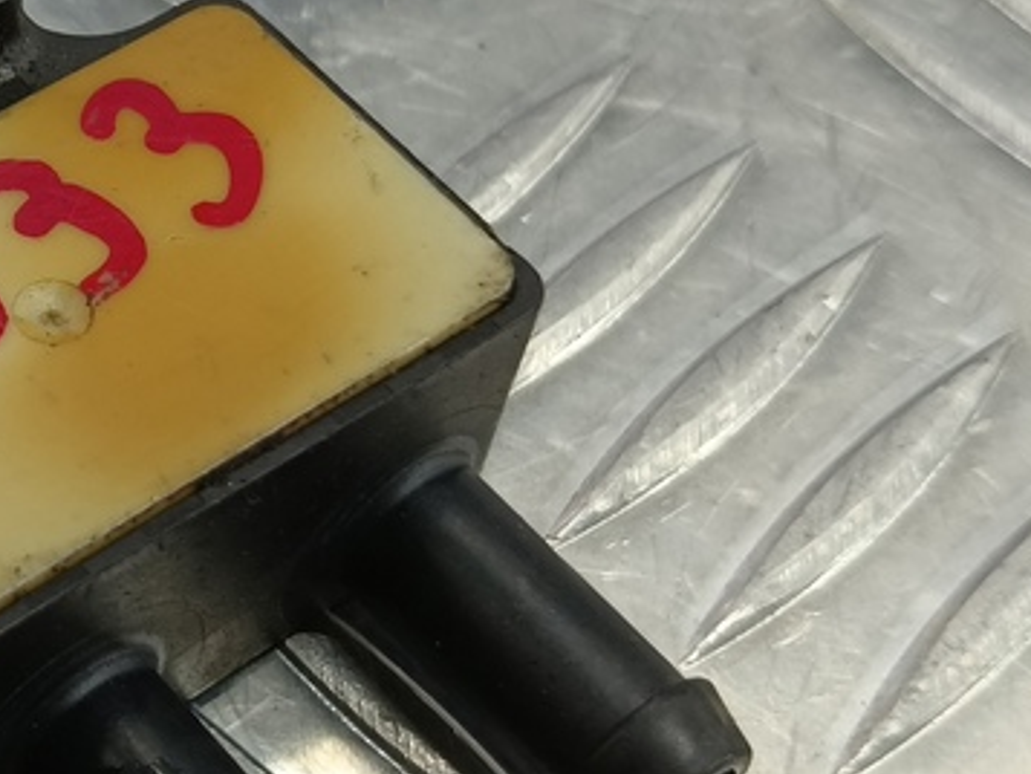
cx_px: -87
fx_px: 1966
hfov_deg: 27.1
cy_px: 433
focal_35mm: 66
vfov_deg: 22.3
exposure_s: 1/50
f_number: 1.6
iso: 130
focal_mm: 4.11
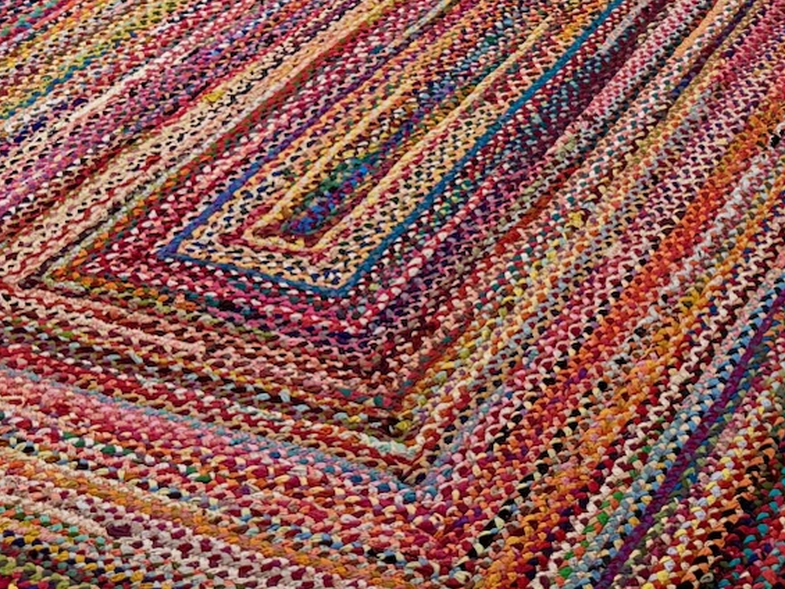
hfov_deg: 22.1
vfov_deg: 14.8
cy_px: -467
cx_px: 679
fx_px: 1973
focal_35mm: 87
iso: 200
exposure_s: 1/101
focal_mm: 6.76
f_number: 1.78
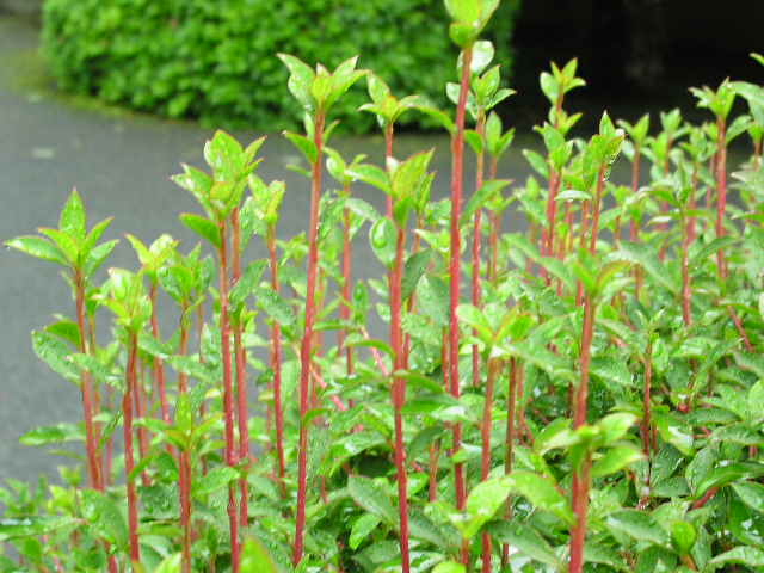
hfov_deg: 32.2
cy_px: 286
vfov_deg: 24.4
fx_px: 1324
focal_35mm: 60
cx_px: 382
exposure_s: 1/45
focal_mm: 12.4
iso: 125
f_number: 3.5
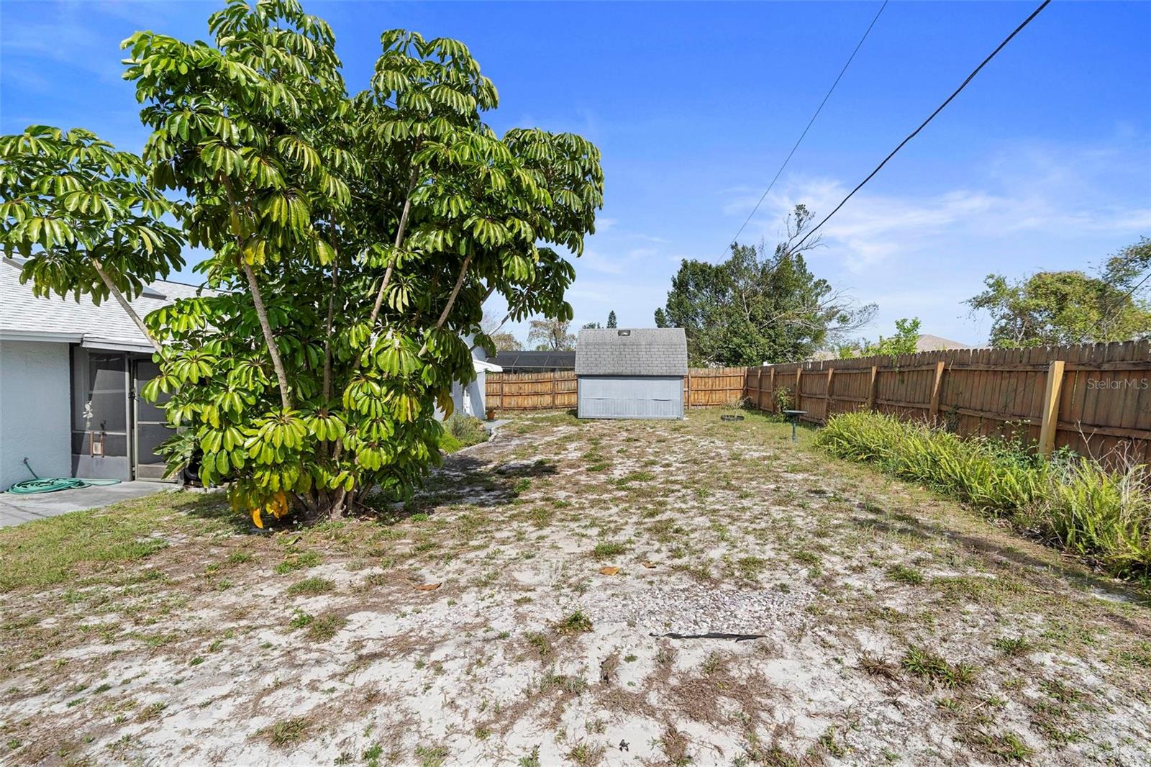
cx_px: 576
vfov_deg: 73.7
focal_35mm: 16
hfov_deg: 96.7
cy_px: 384
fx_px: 511
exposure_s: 1/2000
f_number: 8
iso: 800
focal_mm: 16
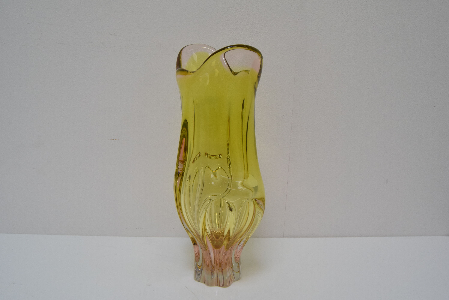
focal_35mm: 27
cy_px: 150
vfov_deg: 48.0
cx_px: 224
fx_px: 337
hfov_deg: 67.3
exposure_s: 1/250
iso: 1600
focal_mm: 18
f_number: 8
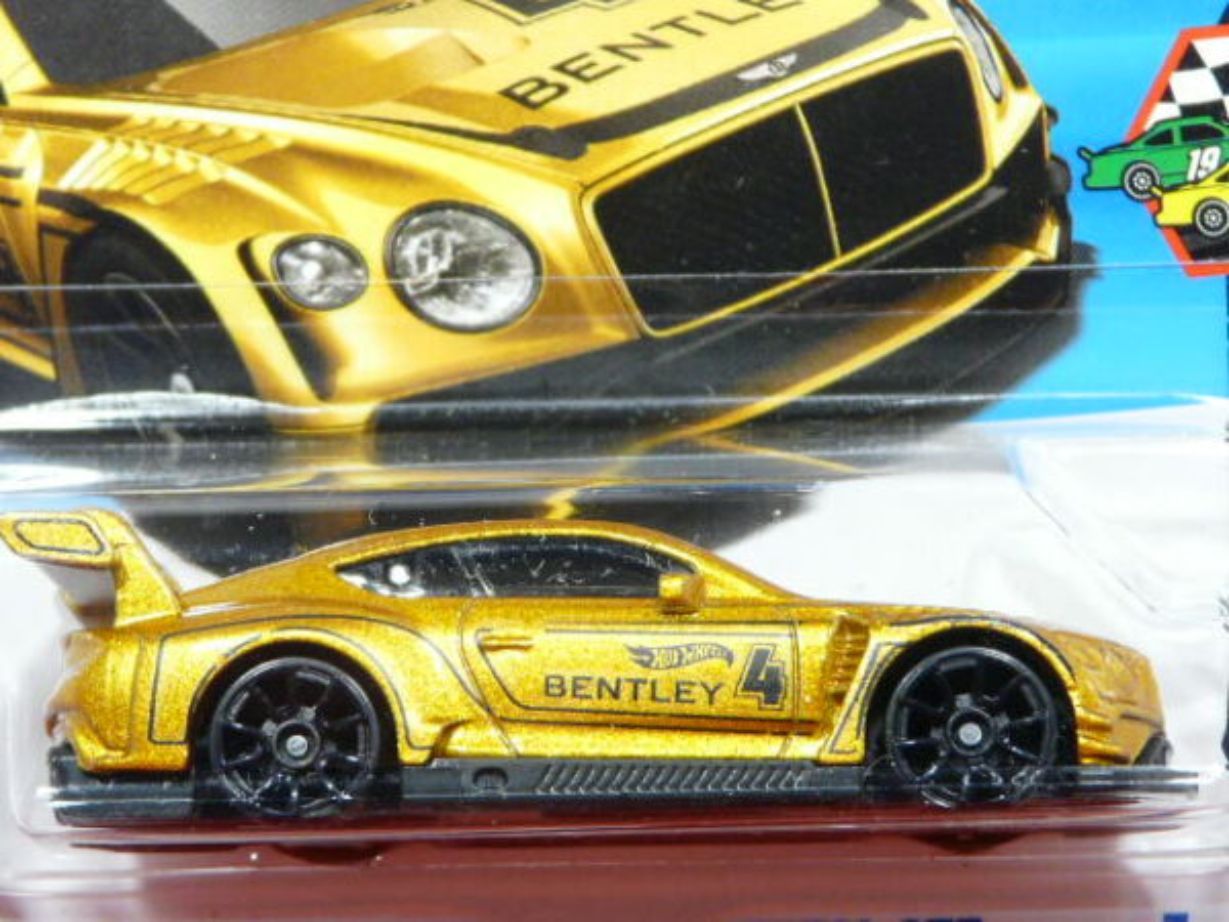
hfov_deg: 11.9
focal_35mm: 166
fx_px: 5894
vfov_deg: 8.9
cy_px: 461
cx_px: 614
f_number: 3.6
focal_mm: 17
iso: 200
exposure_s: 1/30
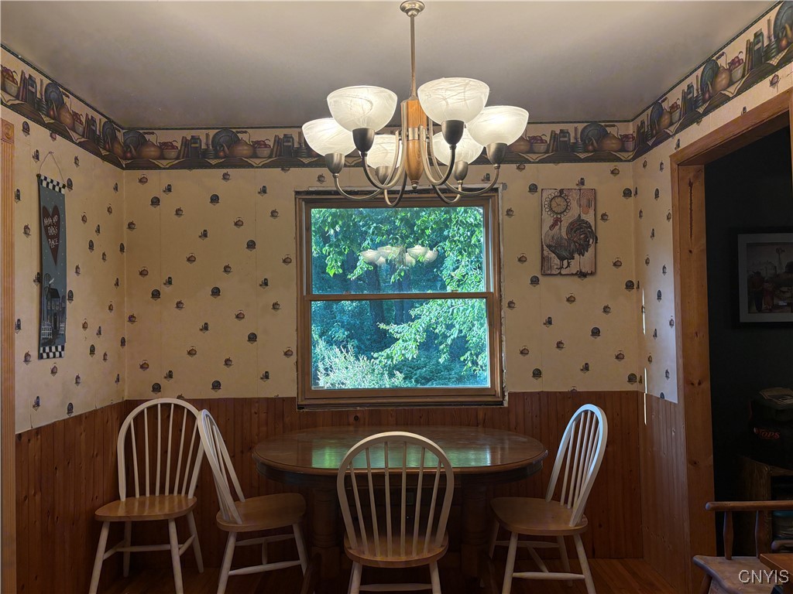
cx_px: 396
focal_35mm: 26
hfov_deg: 67.3
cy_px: 297
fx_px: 596
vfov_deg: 53.1
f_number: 1.6
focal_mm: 5.96
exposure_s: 1/139
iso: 125
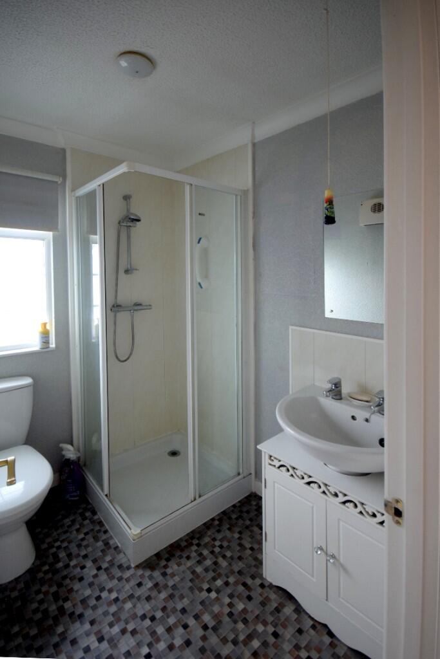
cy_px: 330
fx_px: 302
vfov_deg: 95.0
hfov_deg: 72.1
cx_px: 220
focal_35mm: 16
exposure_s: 1/60
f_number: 4.2
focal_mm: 11
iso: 1000
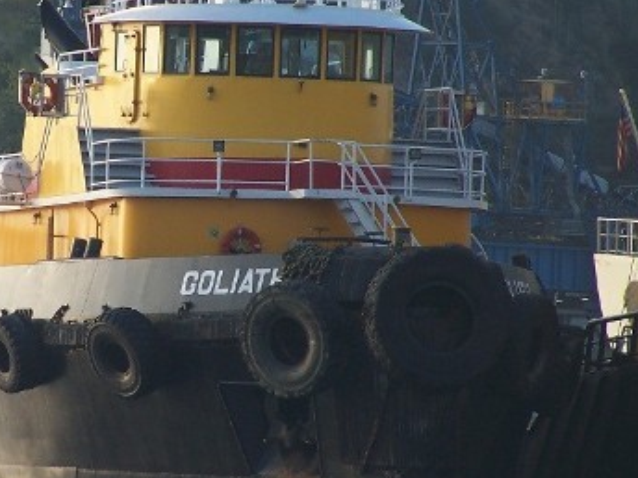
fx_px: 10524
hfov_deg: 3.5
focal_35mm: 571
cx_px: 109
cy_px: 202
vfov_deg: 2.6
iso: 80
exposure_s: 1/320
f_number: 3.6
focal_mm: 51
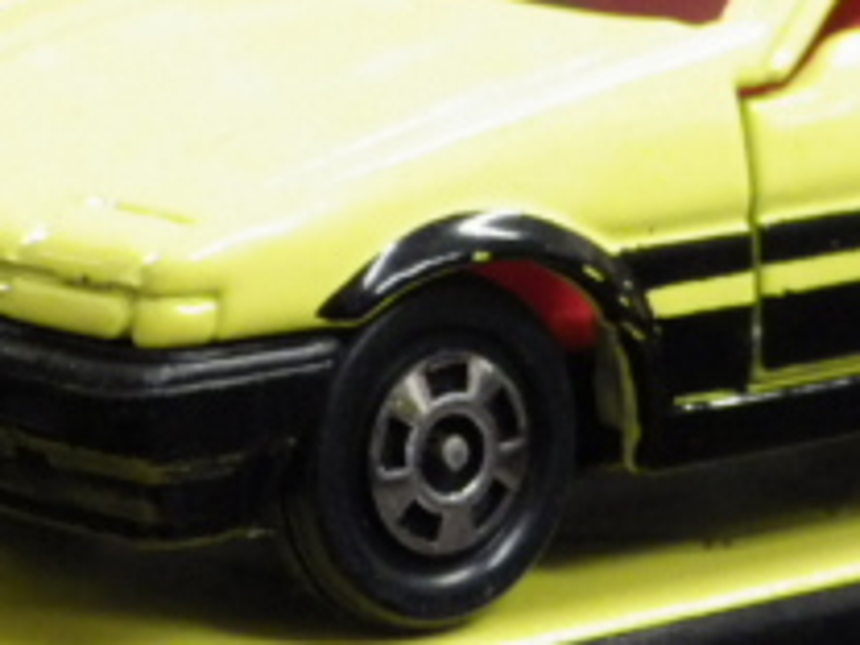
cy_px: 248
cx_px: 699
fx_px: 5416
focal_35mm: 218
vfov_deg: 6.8
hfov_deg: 9.1
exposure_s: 1/40
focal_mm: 12.8
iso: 800
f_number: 4.2
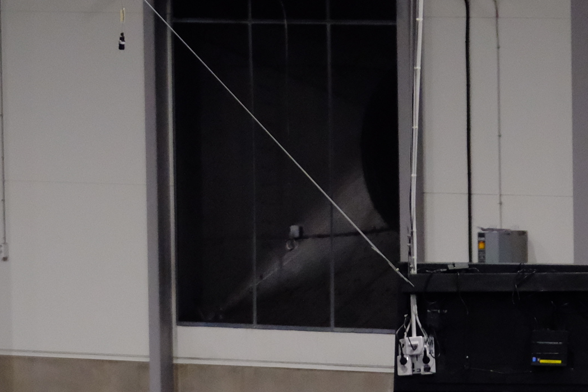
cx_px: 526
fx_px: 12558
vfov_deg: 1.8
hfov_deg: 2.7
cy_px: 685
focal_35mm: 769
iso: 4000
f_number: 2.8
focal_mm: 140
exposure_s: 1/500
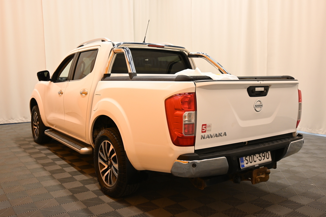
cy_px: 108
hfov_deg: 57.2
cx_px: 163
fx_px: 299
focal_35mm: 33
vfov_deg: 40.0
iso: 500
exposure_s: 1/40
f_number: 4
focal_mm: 22
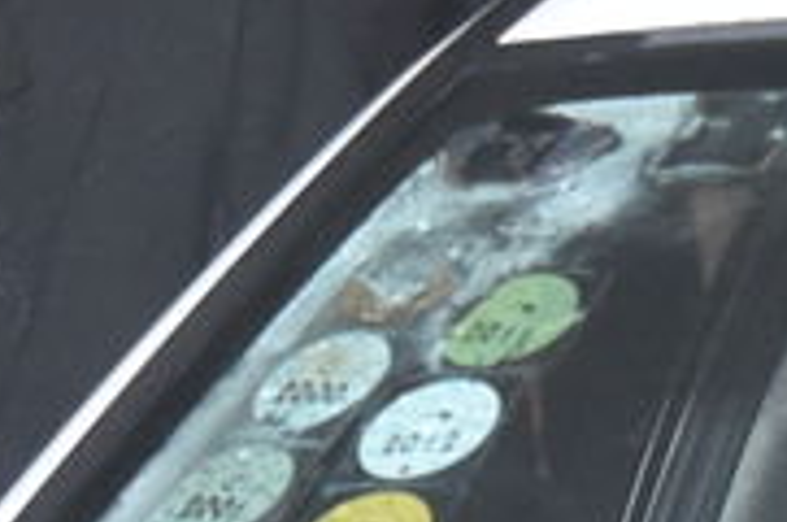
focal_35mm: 217
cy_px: 481
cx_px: 470
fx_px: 4735
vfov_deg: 6.3
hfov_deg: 9.5
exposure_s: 1/160
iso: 5000
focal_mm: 28
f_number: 5.6
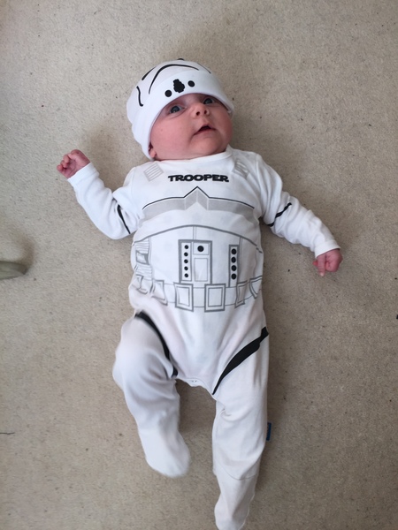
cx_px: 199
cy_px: 265
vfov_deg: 61.7
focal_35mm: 29
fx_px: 445
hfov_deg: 48.2
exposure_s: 1/50
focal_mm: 4.15
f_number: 2.2
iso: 40
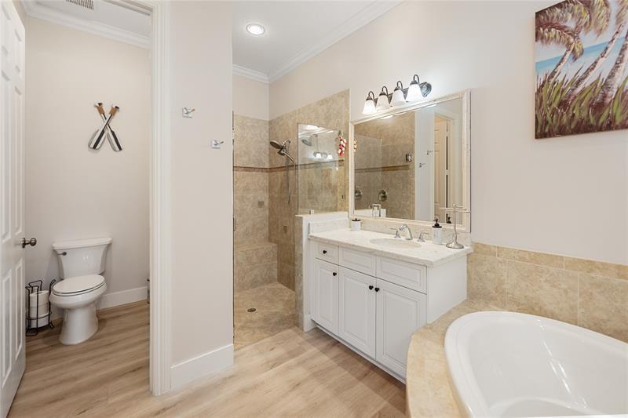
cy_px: 209
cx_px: 314
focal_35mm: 14
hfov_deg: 104.3
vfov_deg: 81.2
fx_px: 244
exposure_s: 1/60
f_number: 2.2
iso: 500
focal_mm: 14
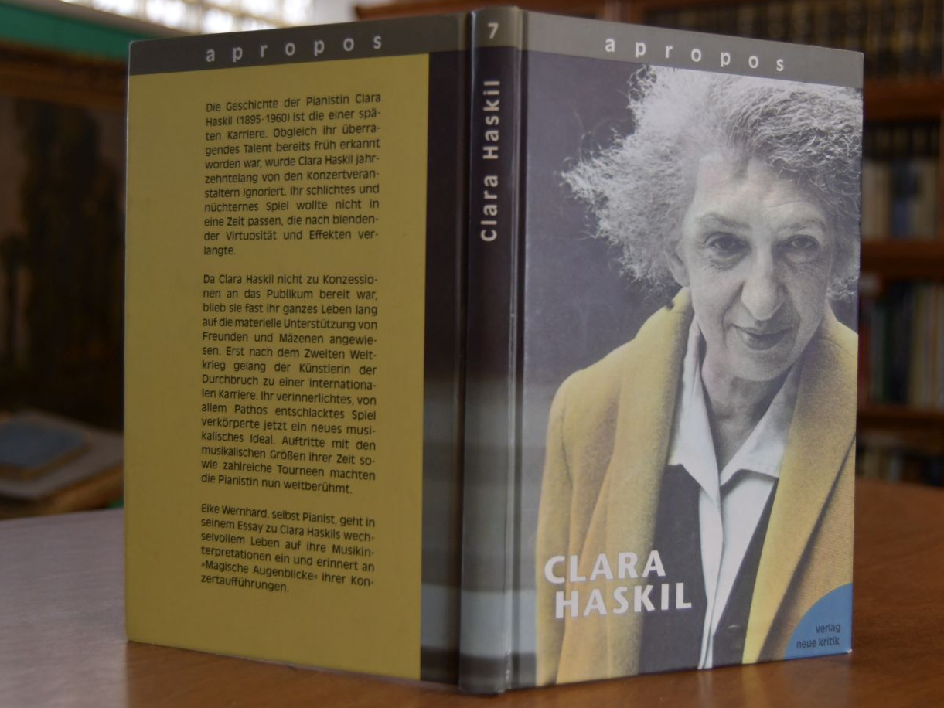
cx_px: 519
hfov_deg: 43.8
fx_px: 1173
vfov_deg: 33.6
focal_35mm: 43
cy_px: 354
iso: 800
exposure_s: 1/250
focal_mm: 26
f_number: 4
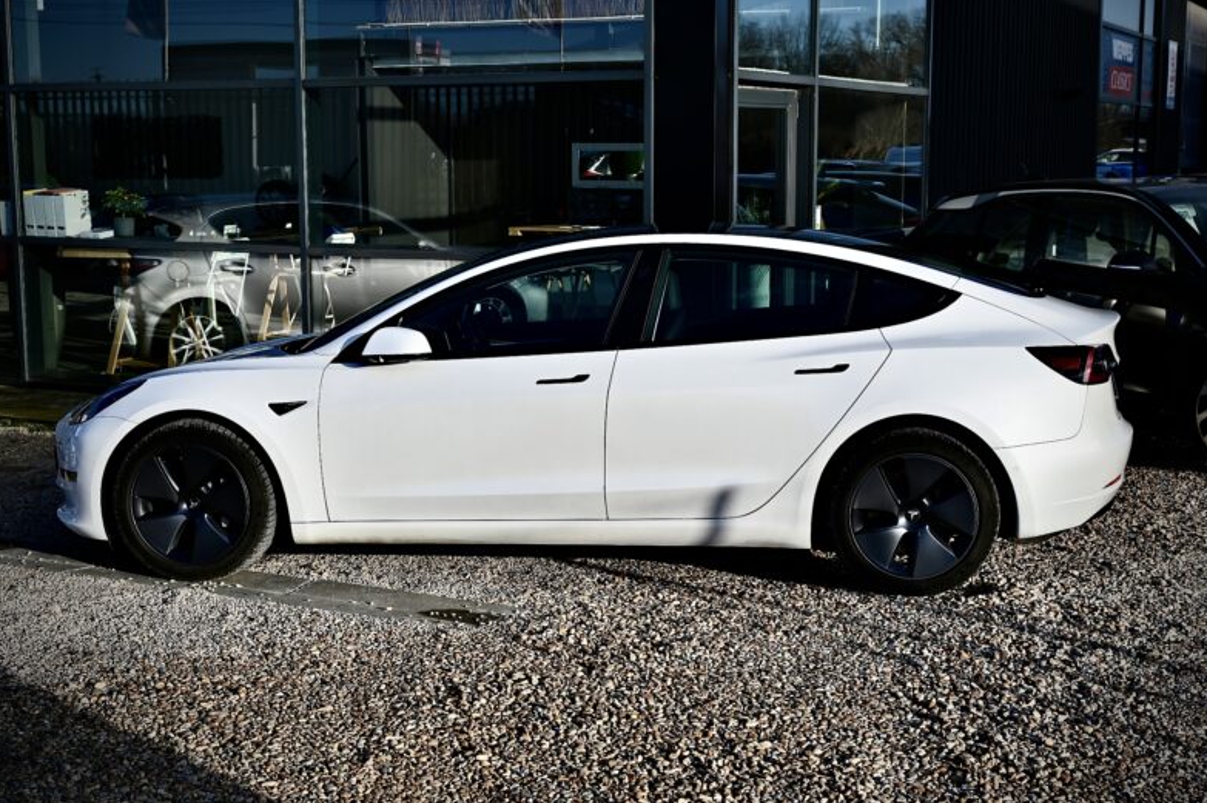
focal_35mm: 48
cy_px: 402
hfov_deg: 41.1
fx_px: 1608
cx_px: 609
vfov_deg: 28.0
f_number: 7.1
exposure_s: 1/400
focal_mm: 47
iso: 100
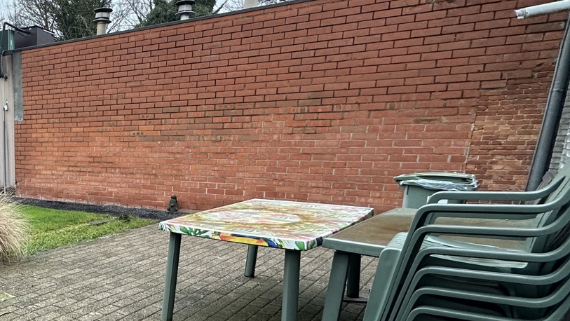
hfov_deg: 52.6
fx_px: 454
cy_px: 235
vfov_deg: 38.1
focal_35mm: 30
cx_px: 15
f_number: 2.2
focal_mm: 2.22
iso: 200
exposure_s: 1/100
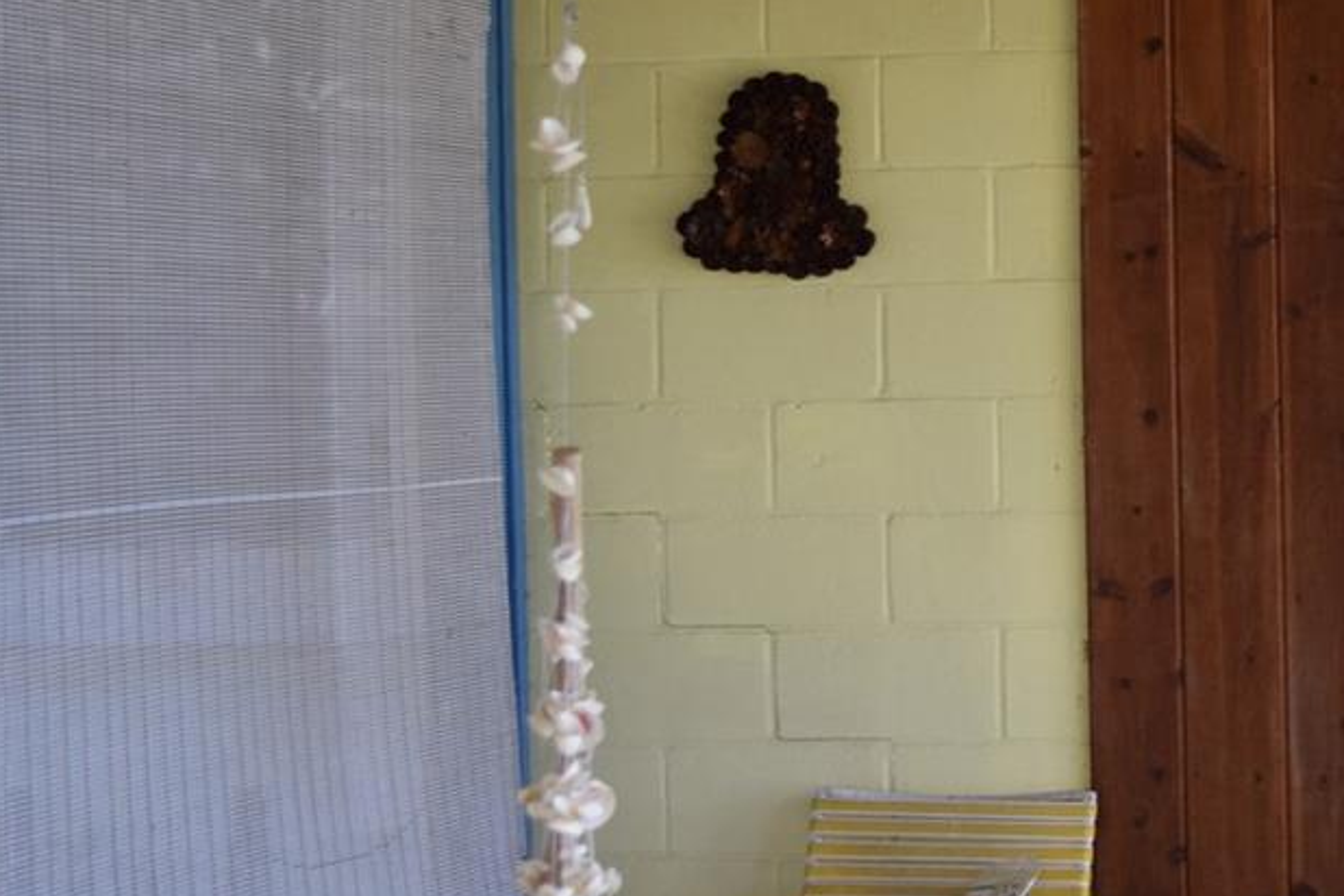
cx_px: 1727
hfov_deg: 20.8
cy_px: 270
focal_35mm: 89
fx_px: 3333
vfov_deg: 15.3
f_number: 4
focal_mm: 23
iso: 400
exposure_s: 1/60
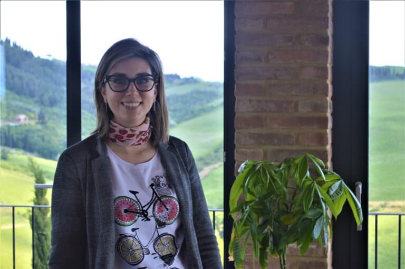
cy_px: 134
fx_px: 927
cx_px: 202
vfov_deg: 16.5
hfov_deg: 24.6
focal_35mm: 82
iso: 220
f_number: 5.6
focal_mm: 55
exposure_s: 1/125
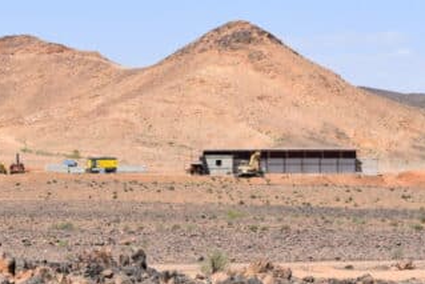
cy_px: 125
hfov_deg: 12.8
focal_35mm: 154
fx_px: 1819
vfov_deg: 8.9
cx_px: -156
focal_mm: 32
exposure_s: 1/500
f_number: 11
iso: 200
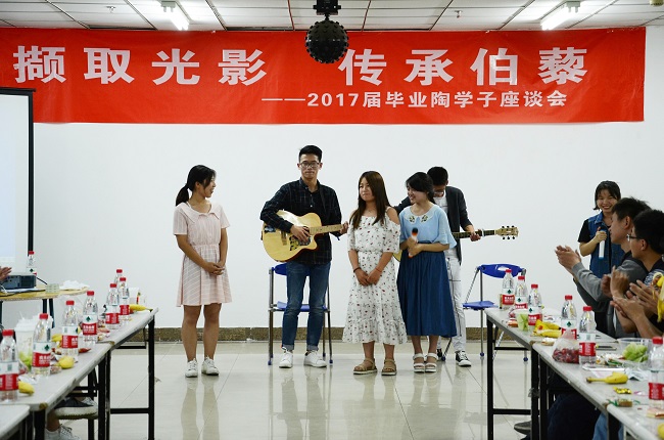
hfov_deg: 26.1
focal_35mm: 78
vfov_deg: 17.4
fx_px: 1435
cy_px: 220
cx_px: 332
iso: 640
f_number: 5
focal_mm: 52
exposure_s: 1/45
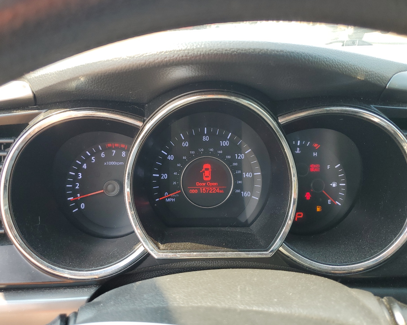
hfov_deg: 62.2
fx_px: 337
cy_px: 165
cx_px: 198
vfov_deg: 51.5
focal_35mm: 28
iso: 50
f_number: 1.5
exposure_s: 1/182
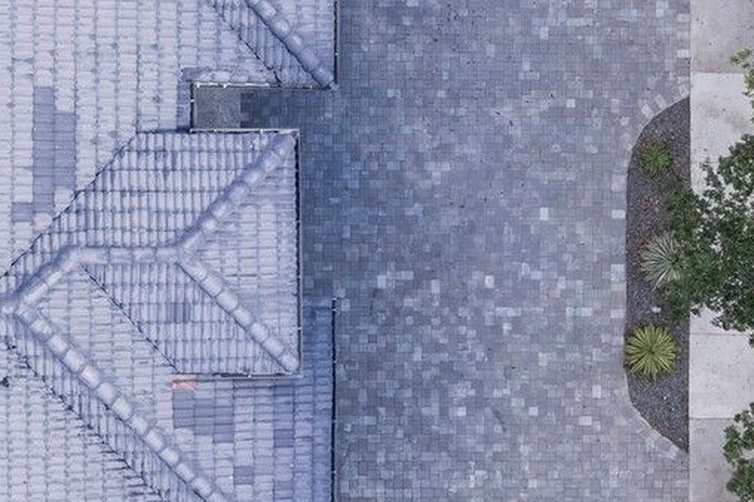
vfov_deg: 13.1
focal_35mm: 104
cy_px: 222
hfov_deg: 18.9
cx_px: -53
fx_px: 2177
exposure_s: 1/500
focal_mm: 8.38
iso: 110
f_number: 2.8
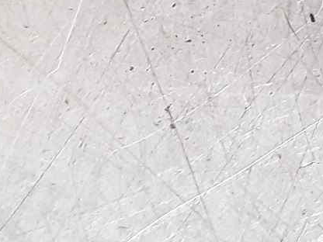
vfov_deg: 10.1
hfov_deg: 12.1
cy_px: -205
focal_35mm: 138
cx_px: 723
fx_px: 1288
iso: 100
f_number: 1.9
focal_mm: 2.91
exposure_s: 1/50
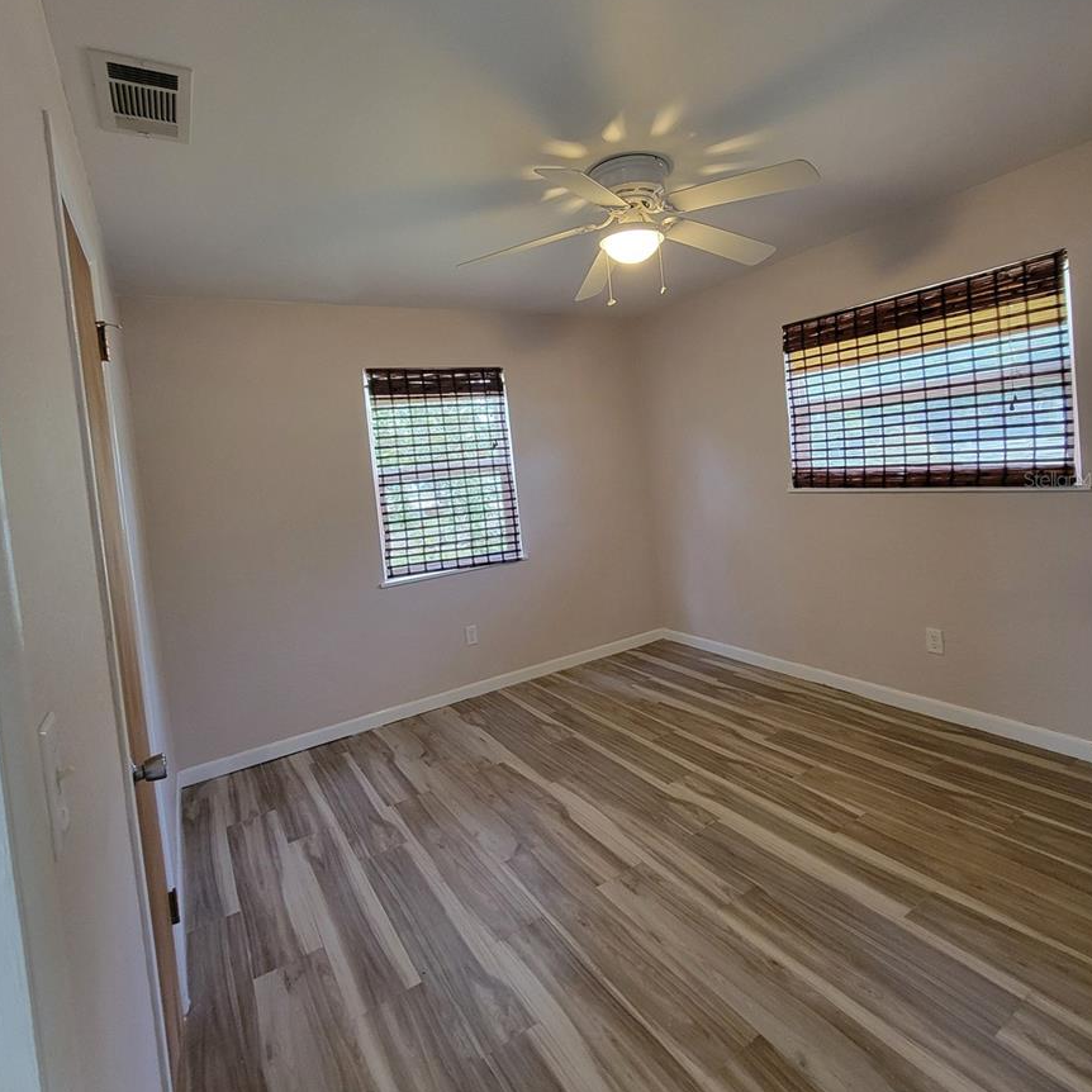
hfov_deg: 87.4
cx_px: 543
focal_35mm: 16
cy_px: 479
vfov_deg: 87.0
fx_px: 571
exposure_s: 1/40
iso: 320
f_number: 2.2
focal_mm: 2.2
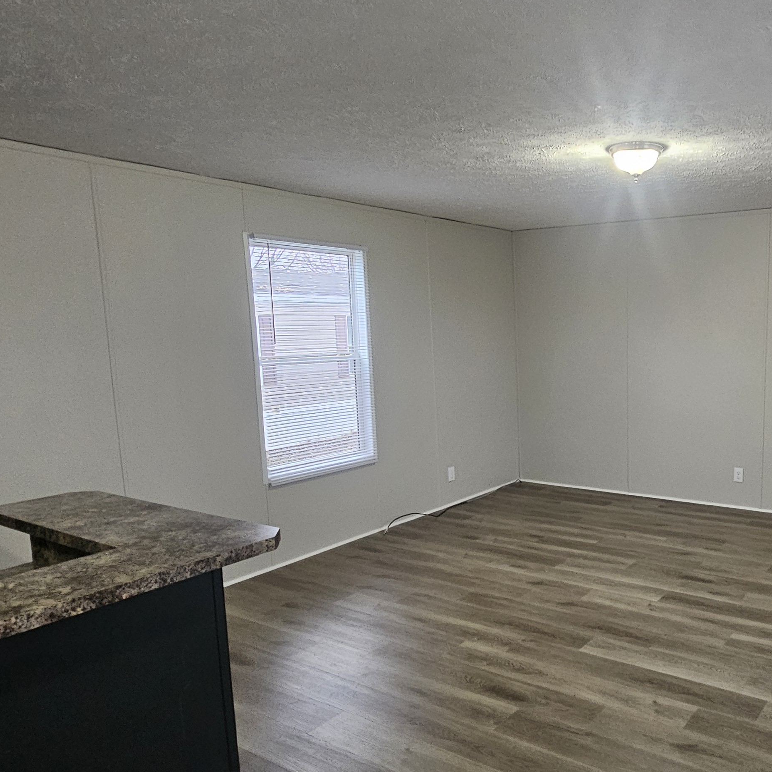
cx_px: 576
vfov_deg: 62.8
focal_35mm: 25
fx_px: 631
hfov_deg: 59.7
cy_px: 419
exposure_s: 1/40
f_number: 2.2
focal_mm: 2.2
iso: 320
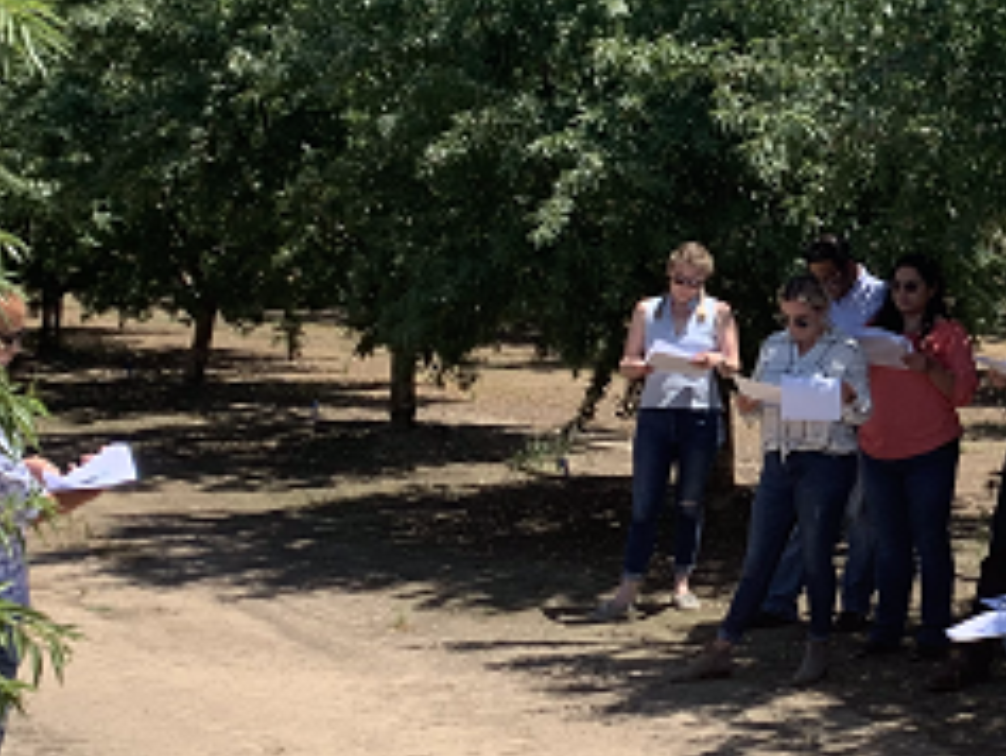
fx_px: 2326
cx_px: 1244
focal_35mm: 80
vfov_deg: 18.4
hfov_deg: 22.3
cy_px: 308
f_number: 1.8
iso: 25
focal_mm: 4.25
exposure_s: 1/1427
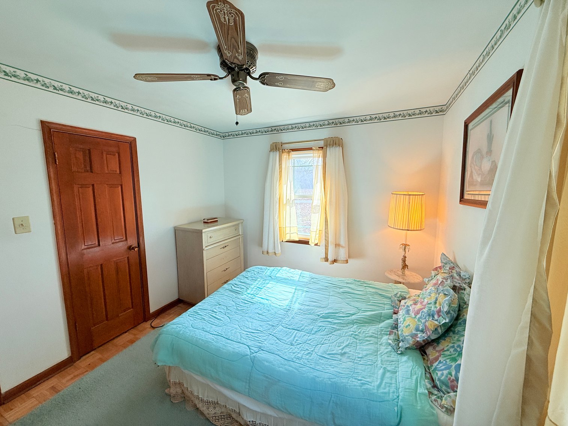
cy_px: 213
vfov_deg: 85.7
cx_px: 284
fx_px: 230
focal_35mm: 14
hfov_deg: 102.1
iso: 64
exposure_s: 1/143
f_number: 2.2
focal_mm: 2.22
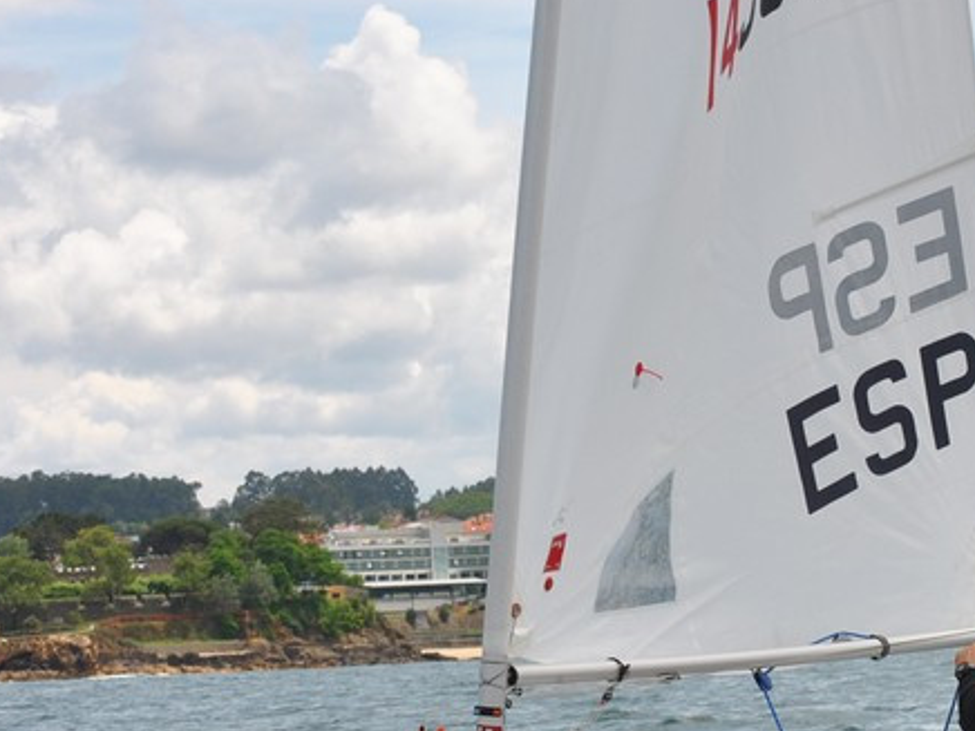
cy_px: 512
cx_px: 579
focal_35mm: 146
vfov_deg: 10.2
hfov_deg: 13.5
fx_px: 4109
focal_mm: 55
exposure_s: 1/250
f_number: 8
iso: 100
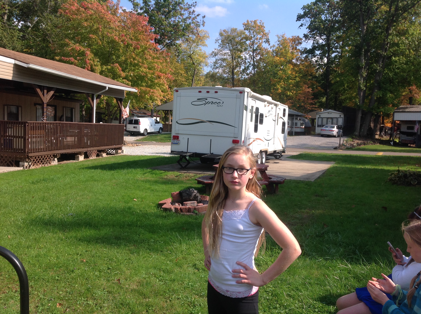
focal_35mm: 35
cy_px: 157
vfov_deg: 40.6
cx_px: 210
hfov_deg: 52.7
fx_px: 425
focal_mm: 4.28
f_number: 2.4
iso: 50
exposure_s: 1/1120
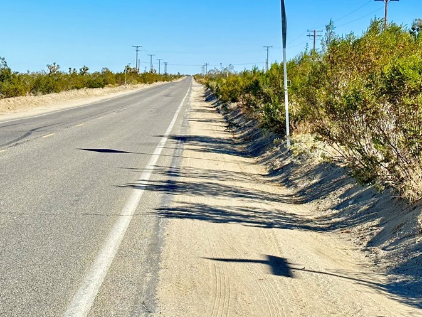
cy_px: 125
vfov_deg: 20.1
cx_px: 205
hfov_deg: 26.7
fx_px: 890
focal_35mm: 73
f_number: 1.78
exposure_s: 1/1565
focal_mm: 6.86
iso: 64
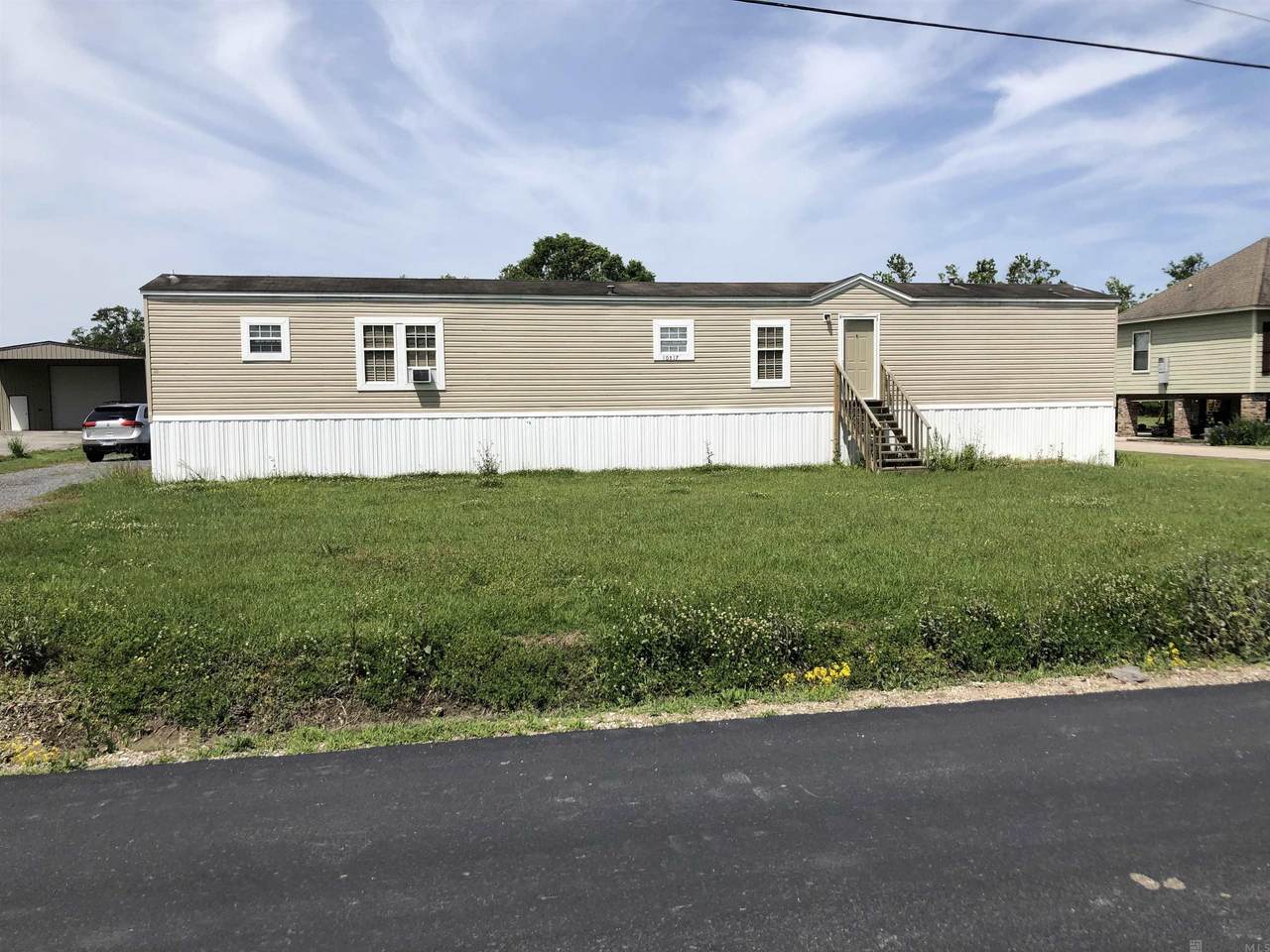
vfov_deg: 49.7
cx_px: 635
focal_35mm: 28
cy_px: 476
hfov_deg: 63.4
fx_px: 1027
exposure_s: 1/3205
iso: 20
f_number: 1.8
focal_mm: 3.99
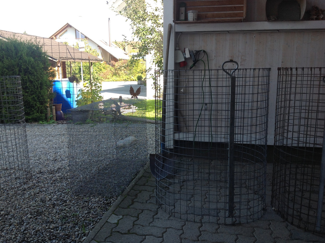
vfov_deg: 40.6
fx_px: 328
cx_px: 162
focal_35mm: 35
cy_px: 122
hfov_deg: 52.7
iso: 50
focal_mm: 4.28
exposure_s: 1/265
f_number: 2.4
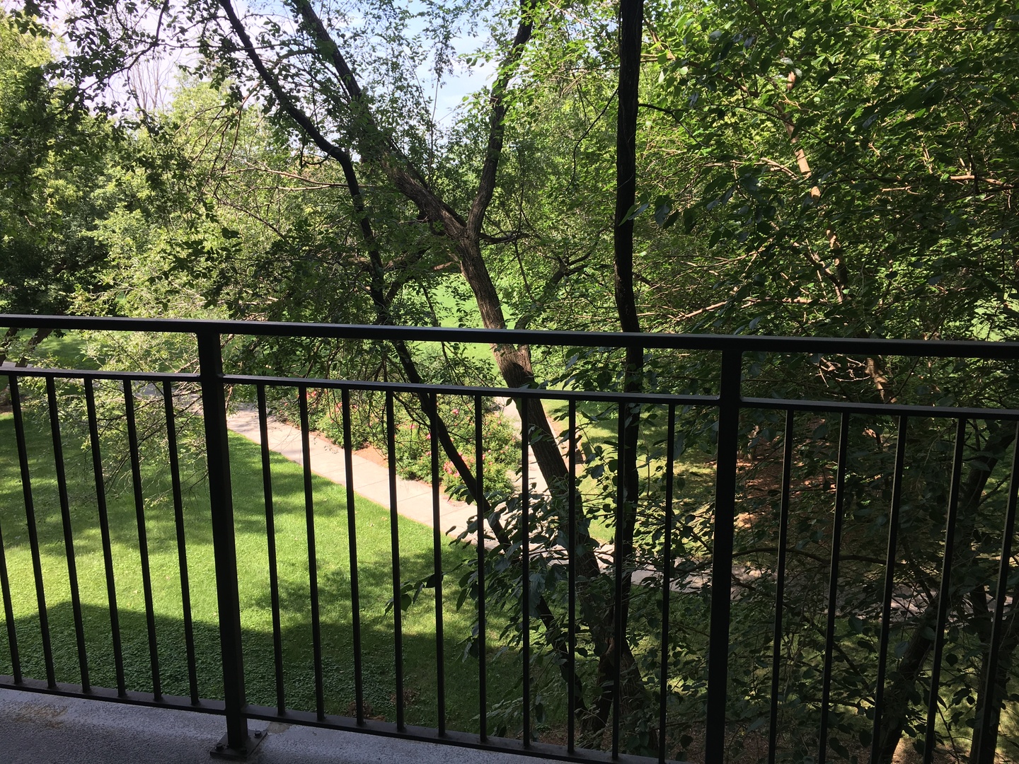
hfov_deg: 61.7
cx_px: 510
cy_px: 382
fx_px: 854
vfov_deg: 48.2
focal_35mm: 29
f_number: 2.2
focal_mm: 4.15
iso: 25
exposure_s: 1/281
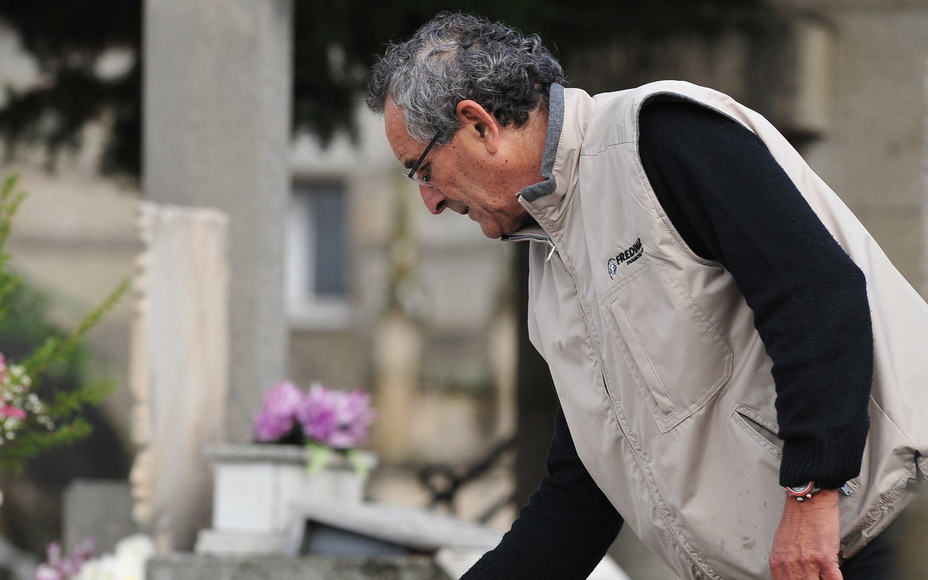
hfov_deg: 5.8
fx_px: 9132
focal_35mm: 361
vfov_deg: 3.6
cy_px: 348
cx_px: 462
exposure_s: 1/400
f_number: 7.1
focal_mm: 300
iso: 500
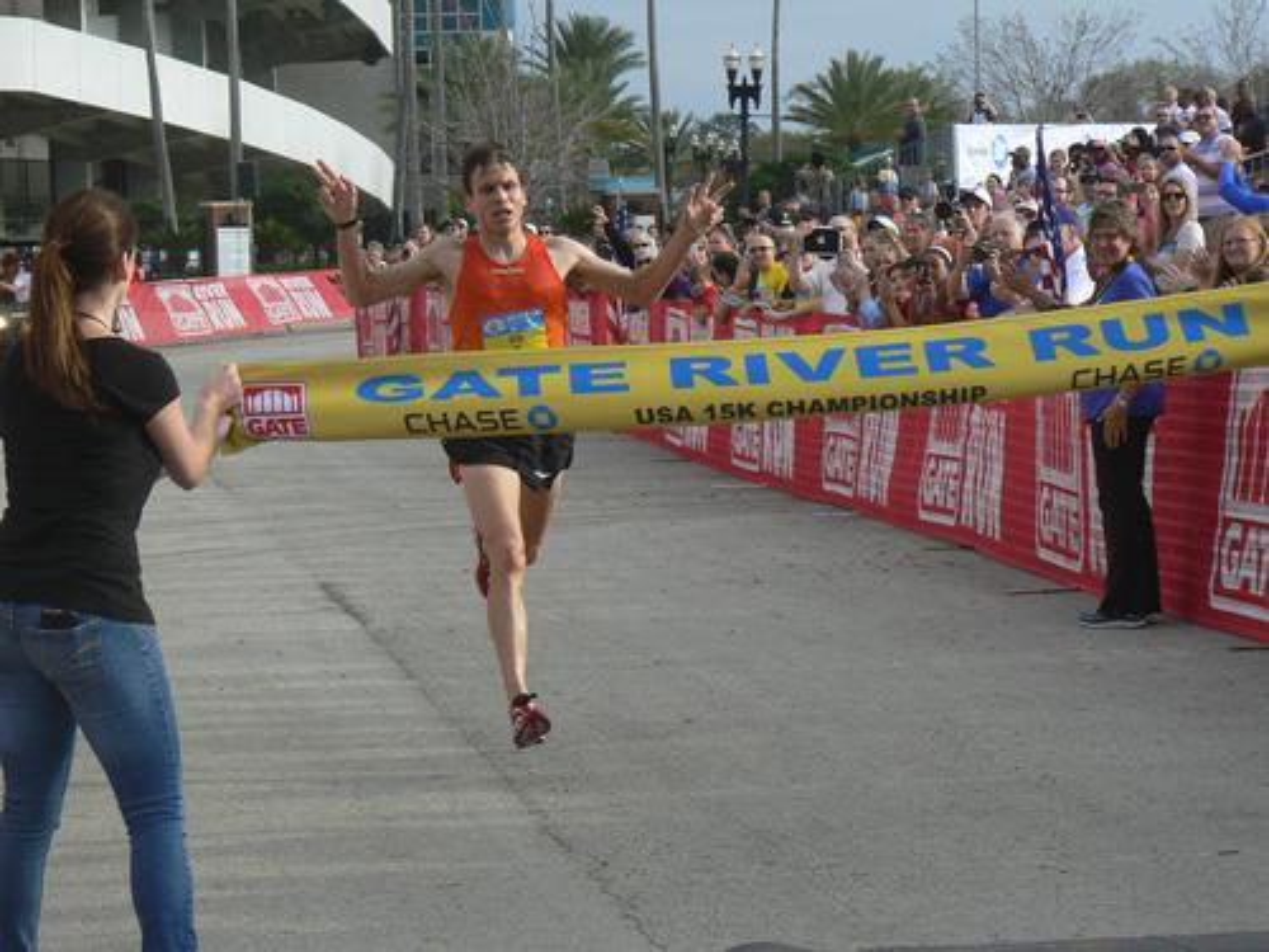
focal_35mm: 109
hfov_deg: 18.0
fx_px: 3996
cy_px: 476
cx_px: 634
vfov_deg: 13.6
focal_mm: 18.2
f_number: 3.6
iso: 100
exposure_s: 1/800
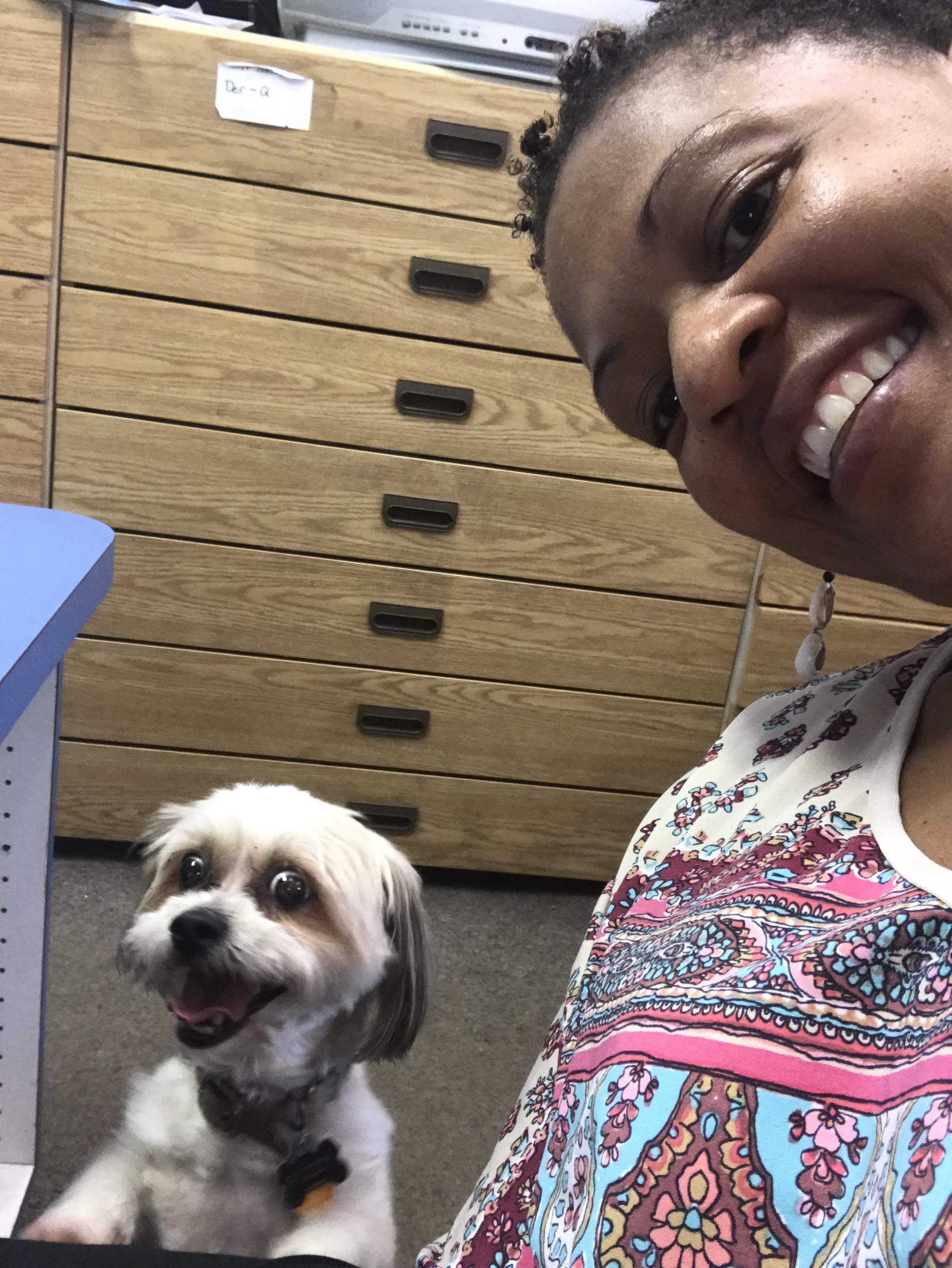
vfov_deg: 56.8
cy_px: 634
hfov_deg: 44.2
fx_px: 1172
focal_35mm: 32
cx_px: 476
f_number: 2.2
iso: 100
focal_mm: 2.87
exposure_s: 1/30
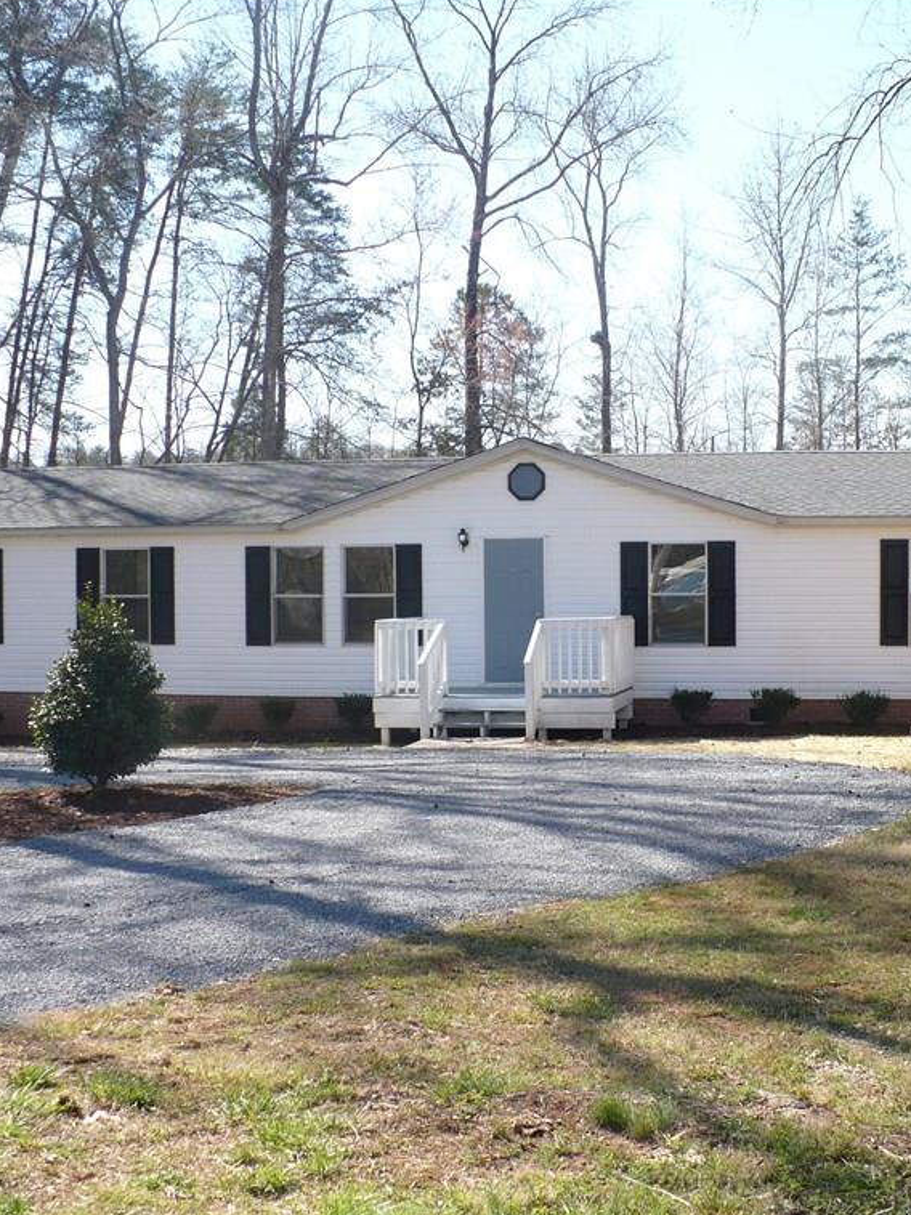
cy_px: 604
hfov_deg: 29.0
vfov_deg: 38.2
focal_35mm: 50
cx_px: 584
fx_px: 1755
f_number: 2.8
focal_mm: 6.1
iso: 100
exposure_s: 1/500
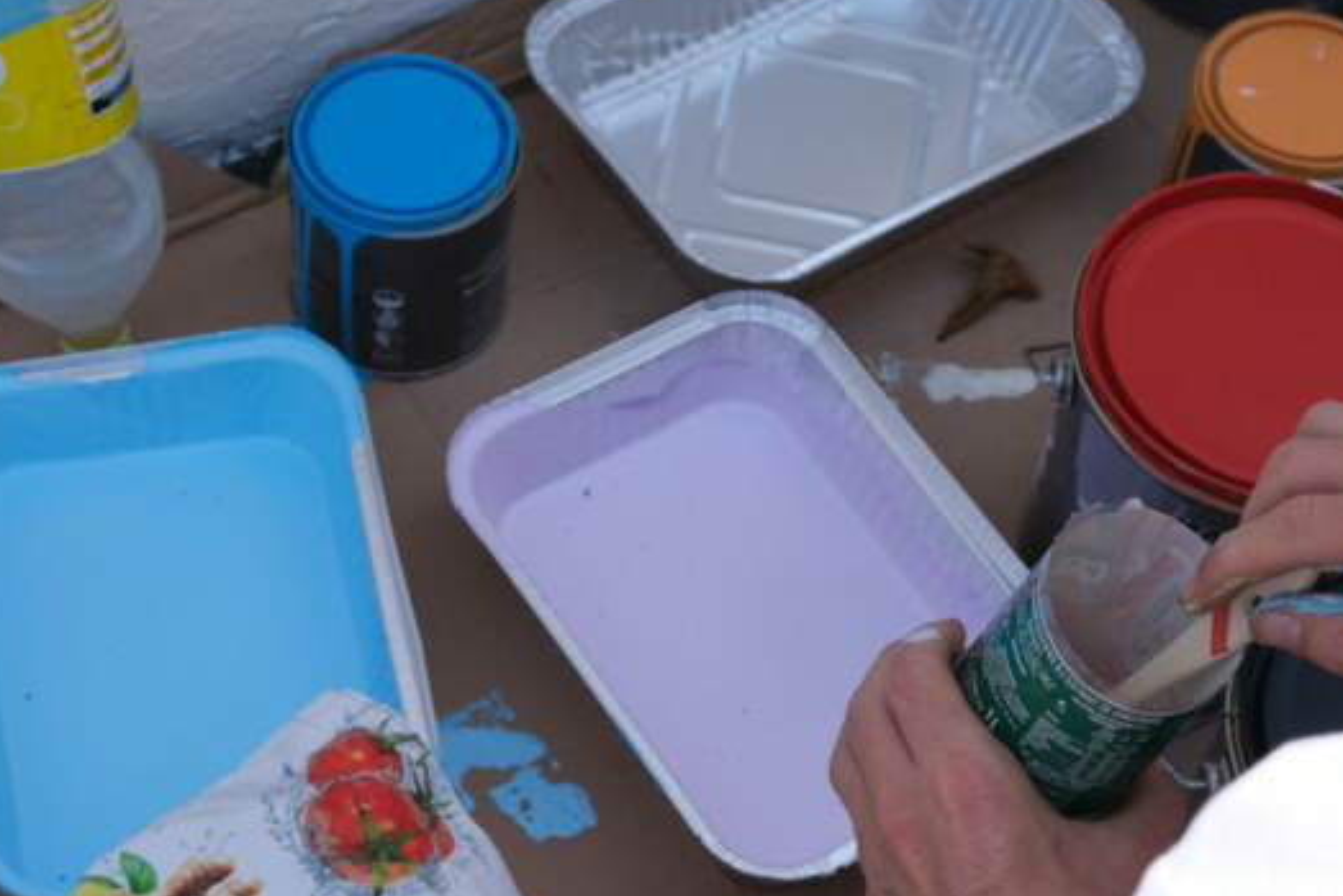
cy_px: 646
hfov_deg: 26.0
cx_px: 722
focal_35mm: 78
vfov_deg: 17.4
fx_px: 2910
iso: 320
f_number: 5.6
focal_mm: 34.3
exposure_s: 1/680
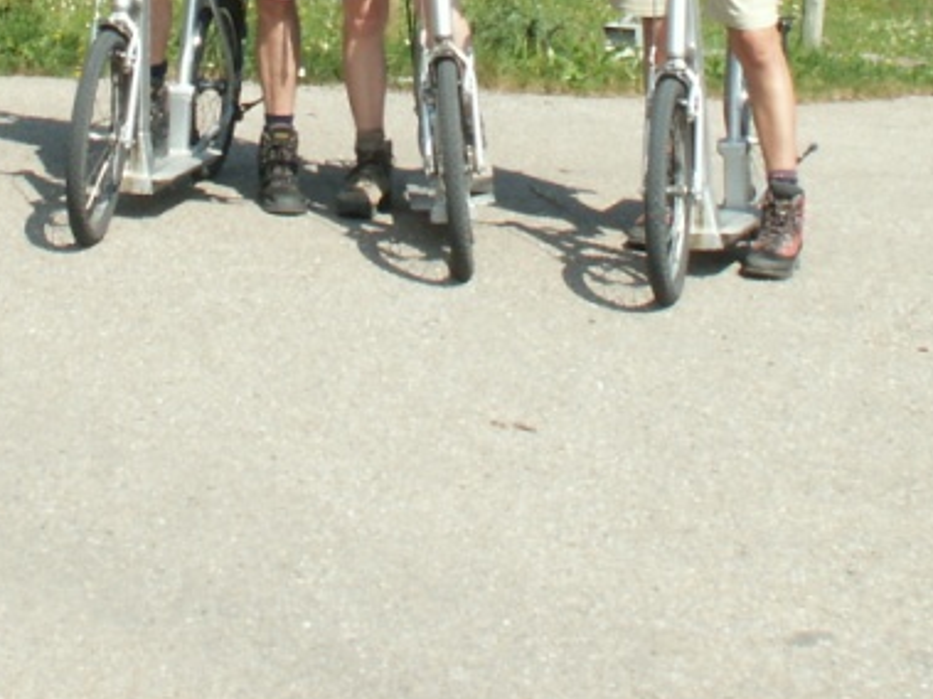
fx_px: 2910
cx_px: 320
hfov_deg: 18.2
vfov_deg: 13.2
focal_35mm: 108
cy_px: -239
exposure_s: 1/80
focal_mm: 6.6
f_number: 8
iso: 50
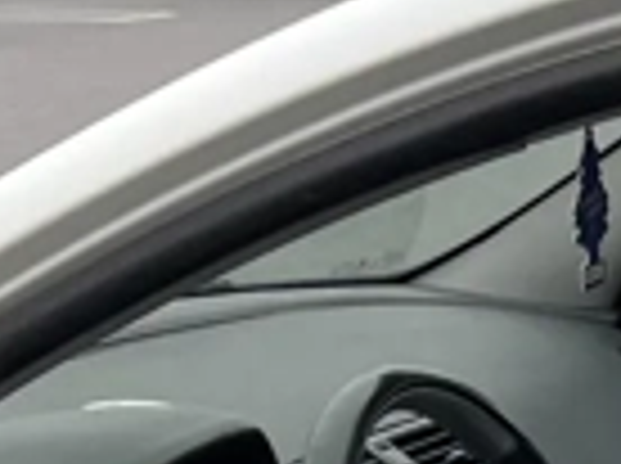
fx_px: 3385
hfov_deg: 10.3
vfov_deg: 7.2
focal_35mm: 189
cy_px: 1248
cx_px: 810
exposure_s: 1/183
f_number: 1.5
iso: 40
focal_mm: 5.7
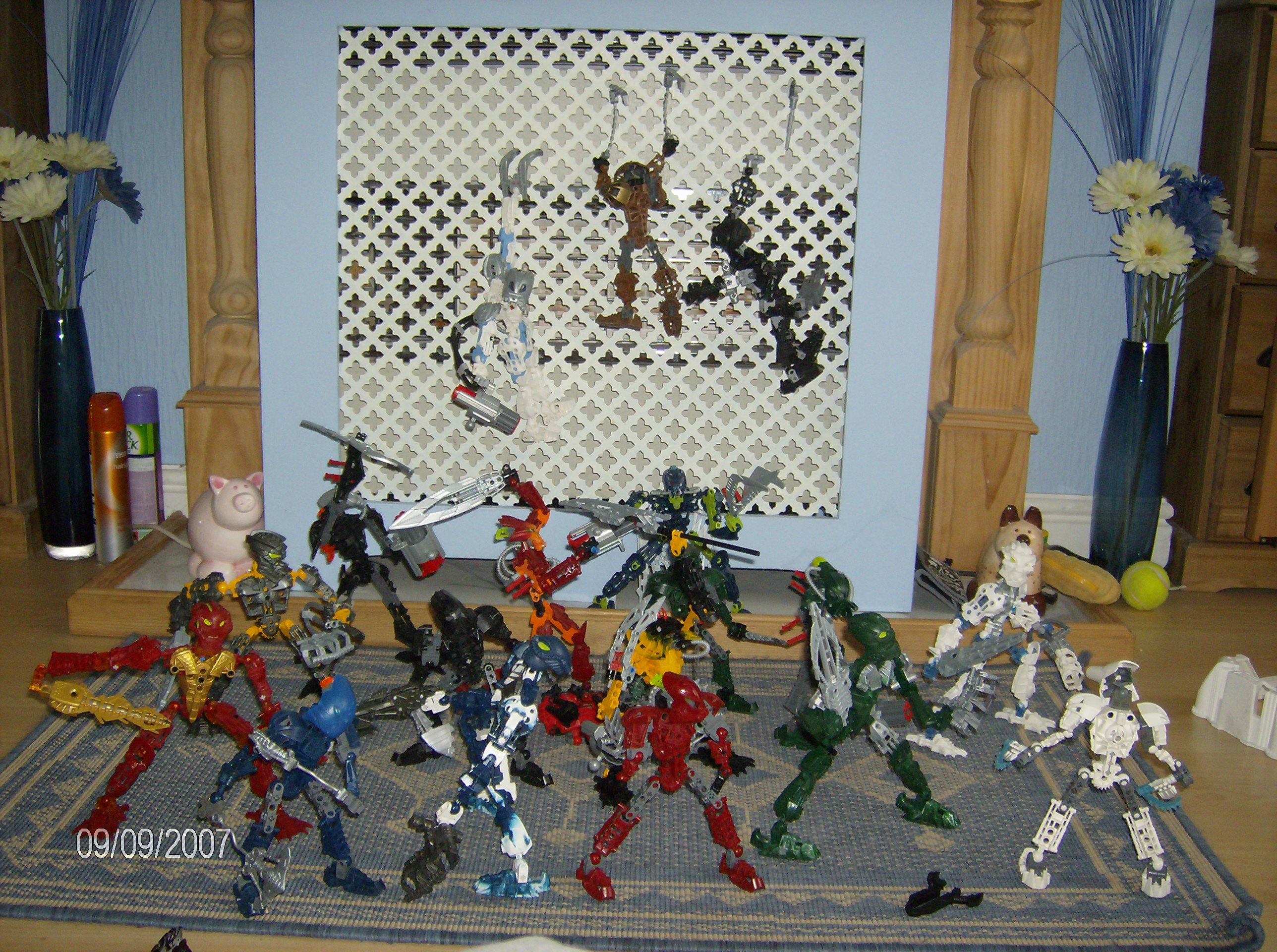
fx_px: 1325
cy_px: 476
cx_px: 638
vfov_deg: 39.5
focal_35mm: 36
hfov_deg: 51.5
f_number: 2.8
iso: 200
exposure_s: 1/60
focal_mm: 6
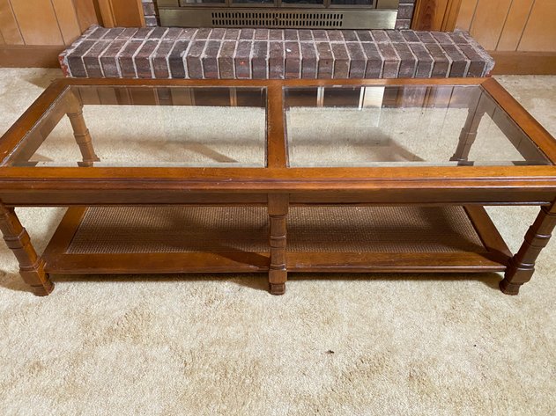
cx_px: 278
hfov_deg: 67.3
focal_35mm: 26
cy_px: 208
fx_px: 418
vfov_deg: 53.0
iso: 400
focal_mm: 4.25
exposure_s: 1/60
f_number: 1.8
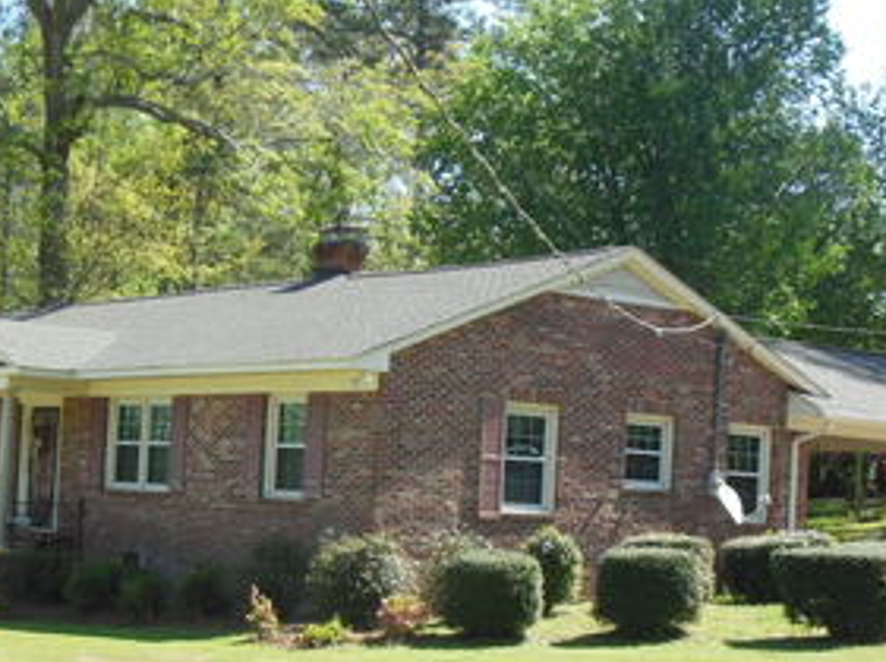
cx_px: 293
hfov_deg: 26.9
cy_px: 446
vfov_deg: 20.3
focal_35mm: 72
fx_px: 1840
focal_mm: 8.9
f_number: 4
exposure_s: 1/320
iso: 125
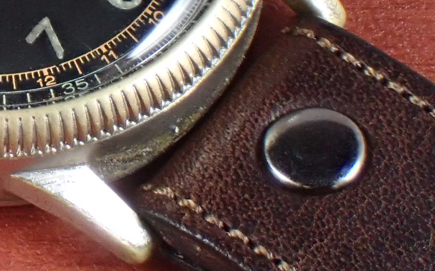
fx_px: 1955
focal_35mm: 165
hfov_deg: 12.5
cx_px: -18
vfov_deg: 7.9
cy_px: -55
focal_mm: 13.47
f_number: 5.6
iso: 1600
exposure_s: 1/60
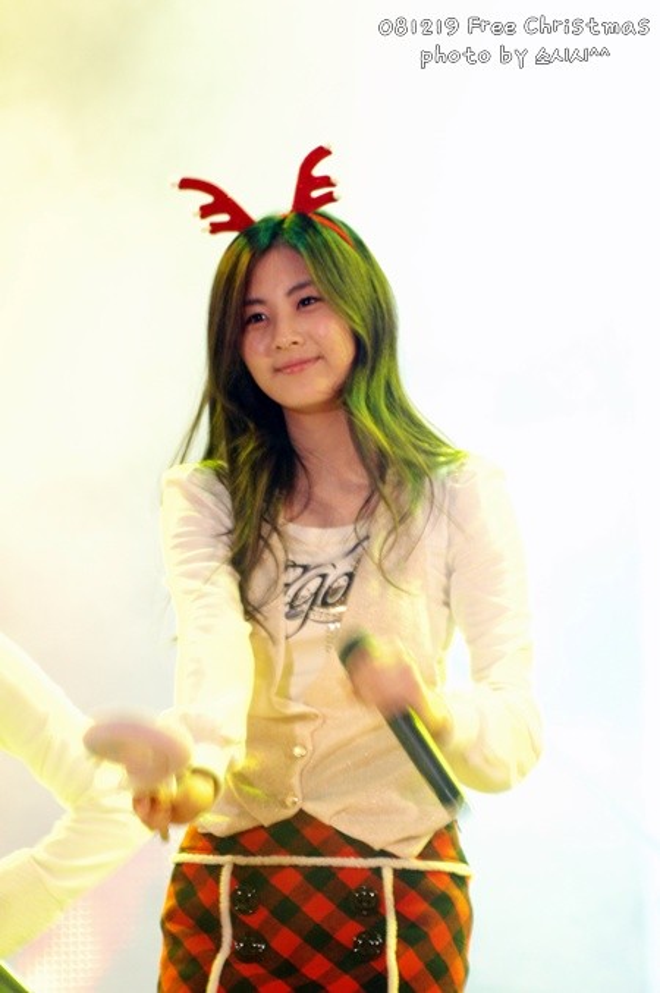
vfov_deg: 4.6
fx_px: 12399
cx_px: 330
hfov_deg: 3.0
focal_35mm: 450
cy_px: 496
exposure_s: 1/60
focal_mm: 300
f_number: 5.6
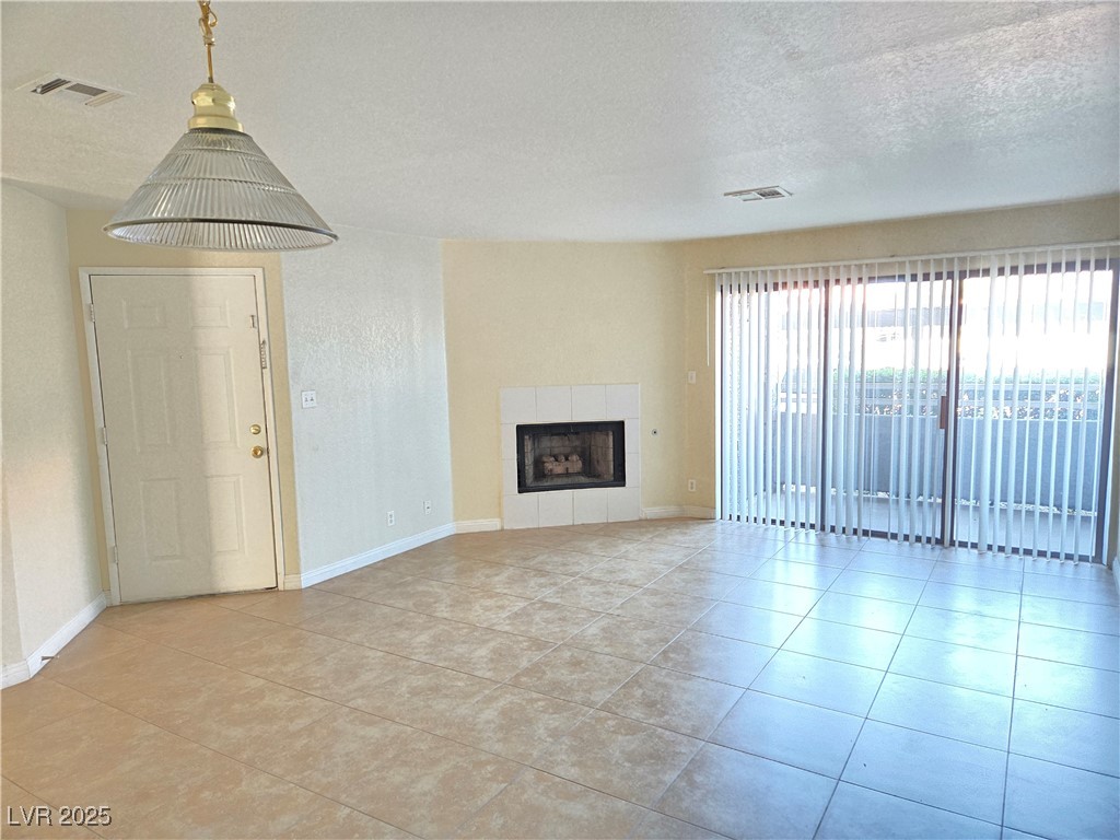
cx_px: 560
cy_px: 420
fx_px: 744
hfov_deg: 73.9
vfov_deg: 58.9
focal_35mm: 23
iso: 800
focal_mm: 5.4
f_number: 1.8
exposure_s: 1/60
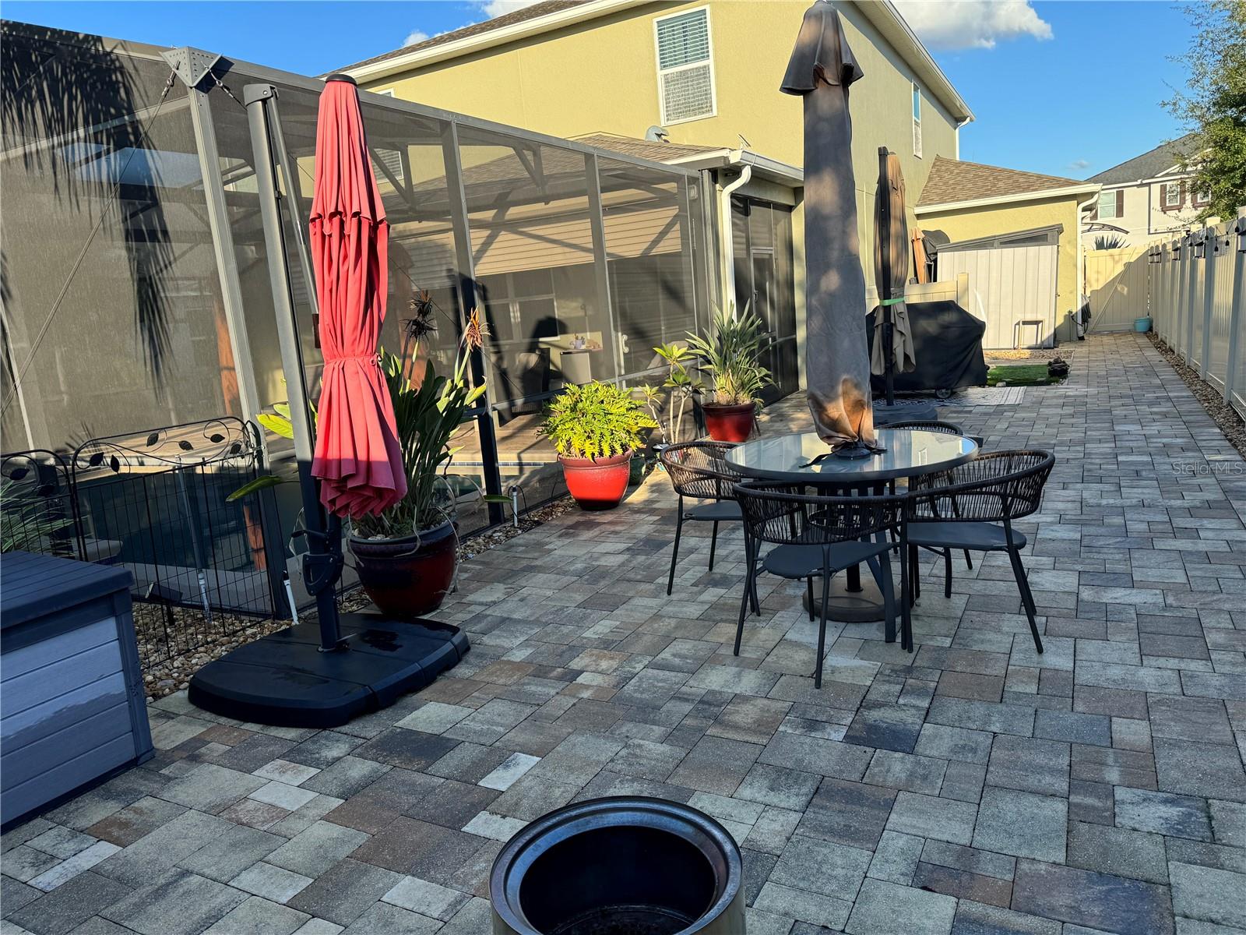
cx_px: 623
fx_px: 864
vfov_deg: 56.8
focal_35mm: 24
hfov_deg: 71.6
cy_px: 468
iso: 80
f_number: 1.78
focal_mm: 6.76
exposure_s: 1/1215
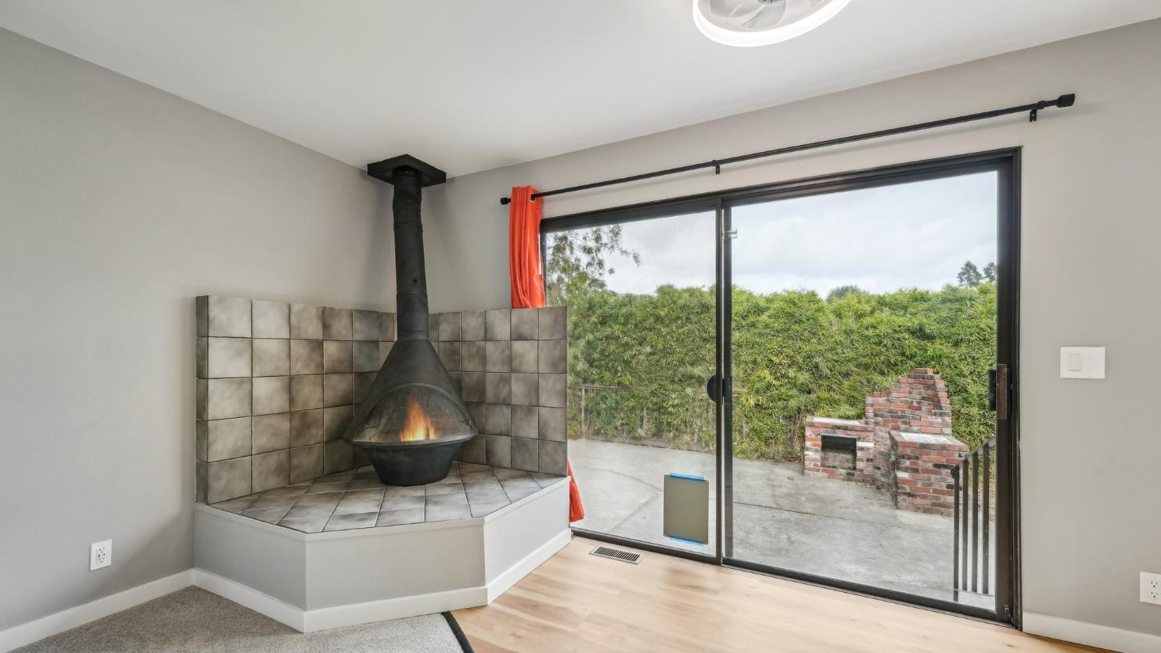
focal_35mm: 15
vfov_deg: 70.4
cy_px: 353
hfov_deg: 103.0
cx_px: 571
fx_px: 462
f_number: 8
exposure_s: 1/250
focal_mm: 14
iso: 640
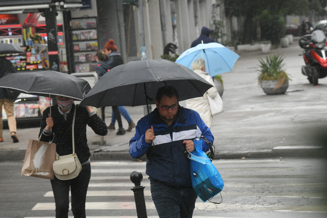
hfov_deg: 12.8
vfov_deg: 8.6
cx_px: 164
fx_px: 1453
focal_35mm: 160
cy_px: 109
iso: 2500
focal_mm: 160
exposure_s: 1/320
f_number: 9
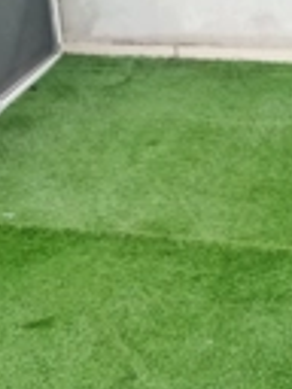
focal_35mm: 81
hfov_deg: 18.2
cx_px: 158
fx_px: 911
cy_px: 176
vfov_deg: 24.1
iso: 176
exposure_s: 1/33.3
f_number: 1.8
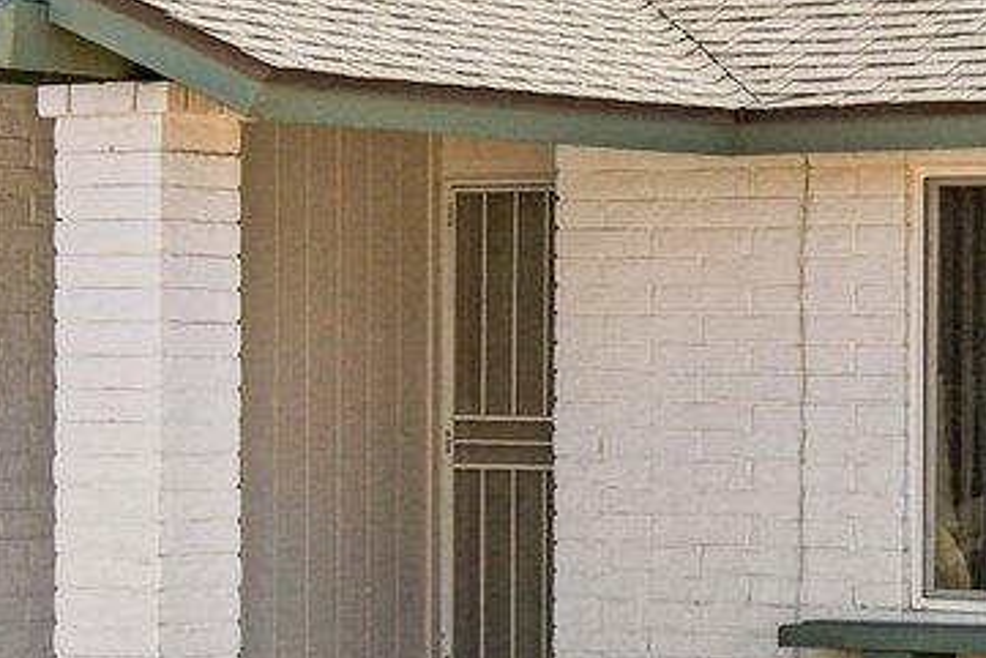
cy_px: 324
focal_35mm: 170
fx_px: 4658
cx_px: 841
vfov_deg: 8.1
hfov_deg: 12.0
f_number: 8
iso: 100
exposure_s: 1/400
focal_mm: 20
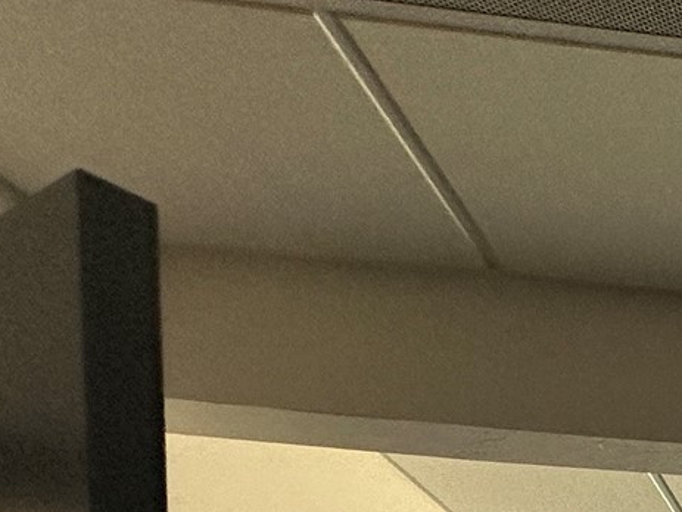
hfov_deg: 23.6
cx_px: 1111
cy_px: 1024
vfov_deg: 17.7
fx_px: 1144
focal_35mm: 58
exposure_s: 1/120
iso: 160
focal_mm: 2.22
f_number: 2.2
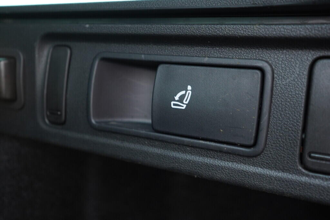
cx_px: 165
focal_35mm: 36
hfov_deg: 53.1
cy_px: 110
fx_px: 330
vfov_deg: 36.9
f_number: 2.8
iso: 500
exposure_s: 1/40
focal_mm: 24
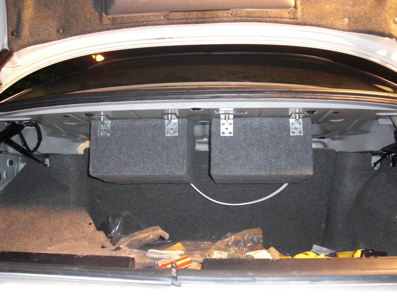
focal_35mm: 36
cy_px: 149
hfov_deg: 51.4
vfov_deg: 39.7
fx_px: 413
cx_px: 198
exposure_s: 1/60
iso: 400
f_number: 2.8
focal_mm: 6.3
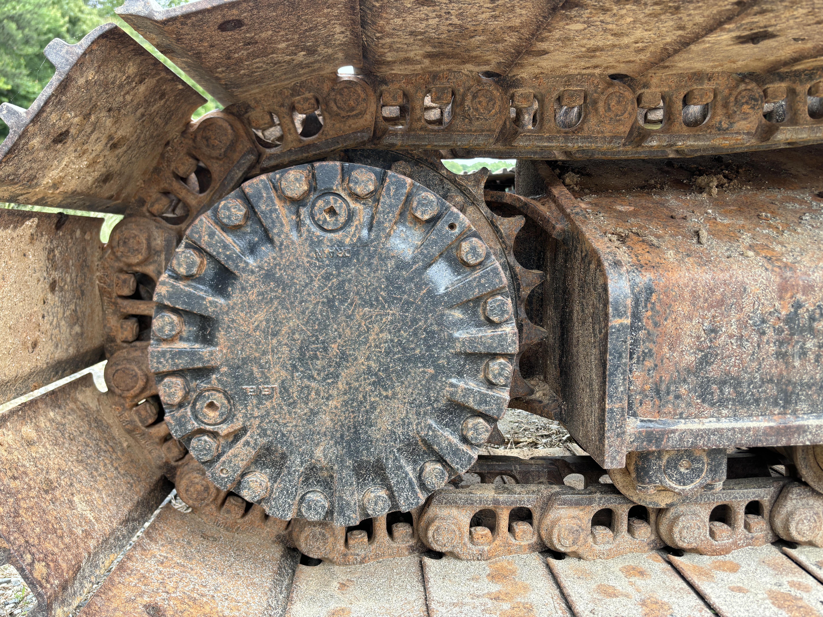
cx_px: 412
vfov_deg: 53.1
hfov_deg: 67.3
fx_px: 618
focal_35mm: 26
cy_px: 308
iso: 50
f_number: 1.6
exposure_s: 1/323
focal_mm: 5.96
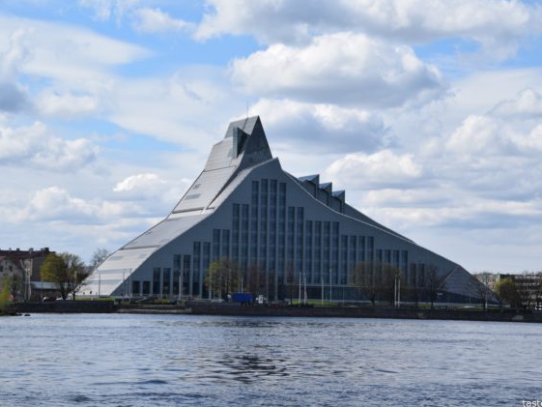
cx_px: 276
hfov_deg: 21.6
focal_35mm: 91
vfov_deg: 16.3
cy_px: 204
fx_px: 1418
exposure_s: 1/400
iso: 200
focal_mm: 55
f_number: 10
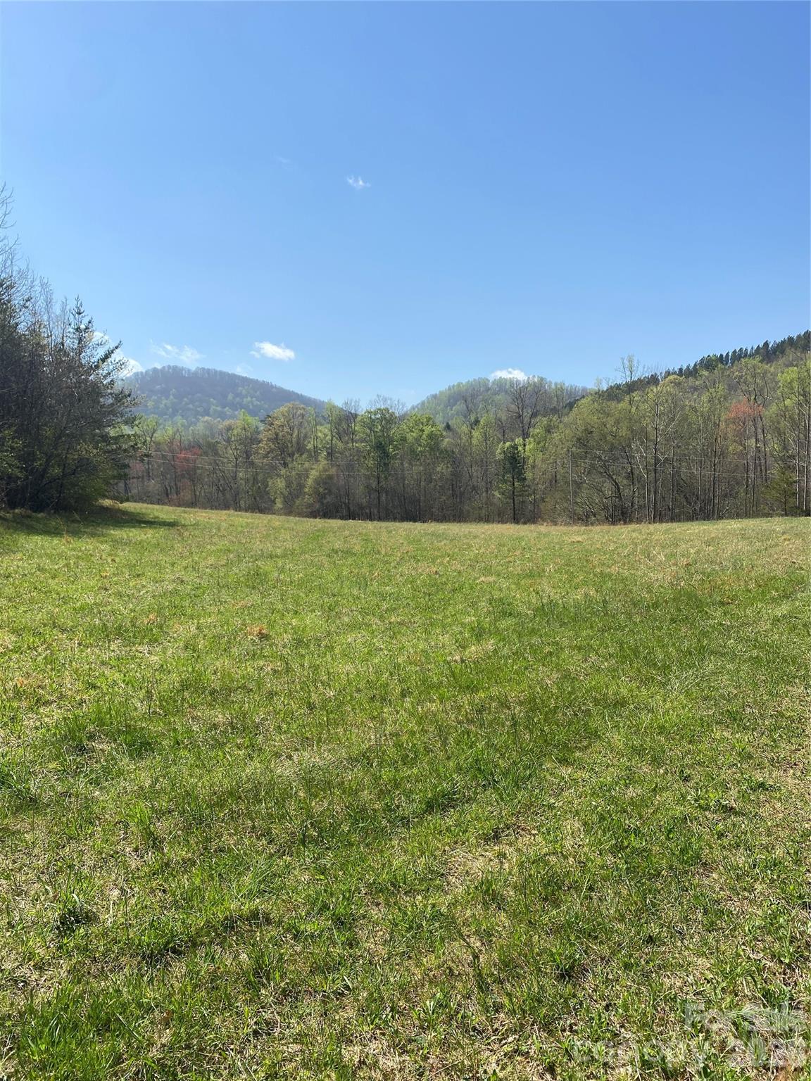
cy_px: 540
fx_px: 812
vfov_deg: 67.3
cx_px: 406
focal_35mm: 26
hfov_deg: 53.1
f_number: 1.8
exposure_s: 1/3610
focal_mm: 4.25
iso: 32
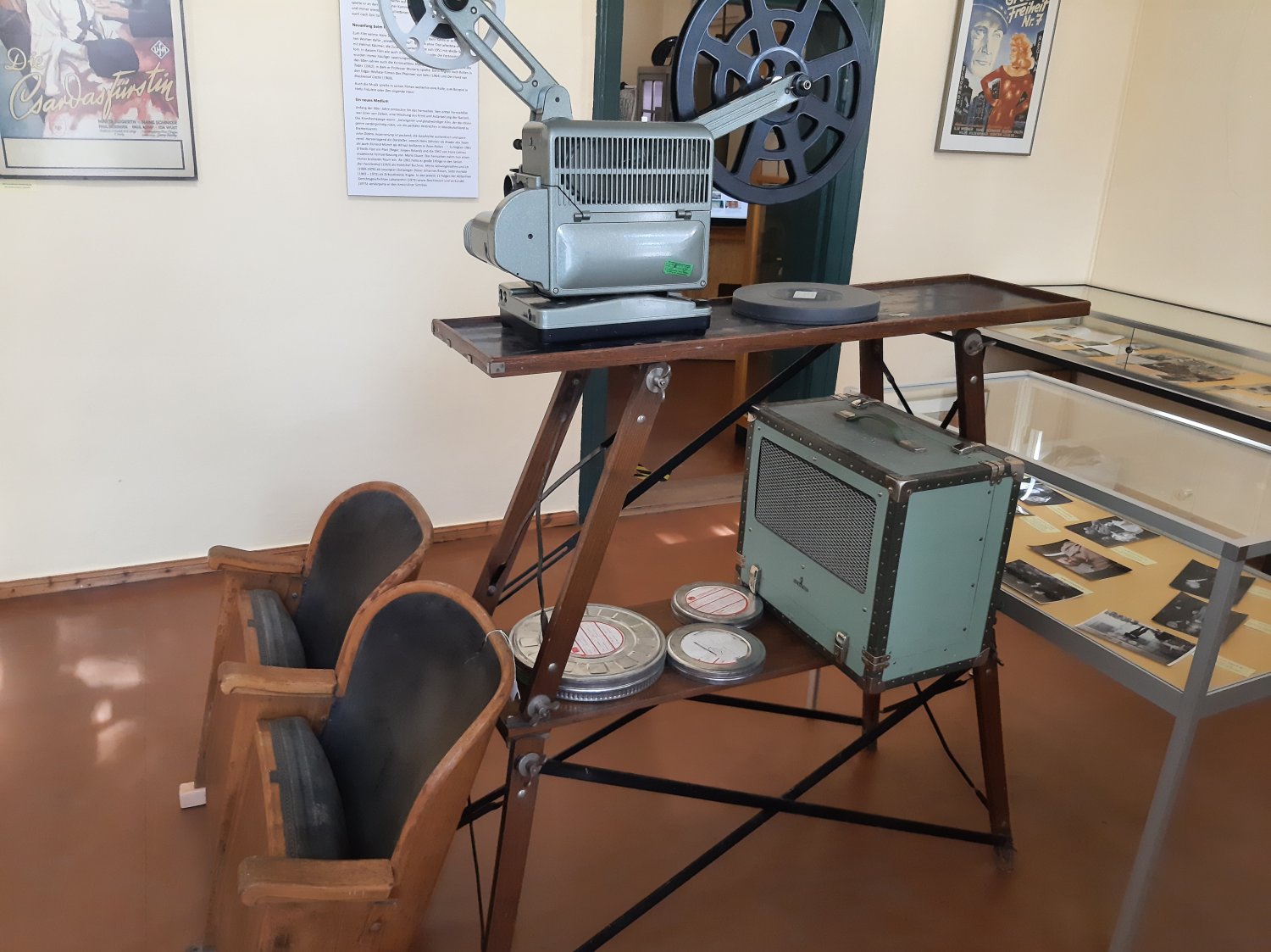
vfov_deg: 53.0
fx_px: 954
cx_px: 636
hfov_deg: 67.3
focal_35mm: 26
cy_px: 476
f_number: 1.7
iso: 200
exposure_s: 1/50
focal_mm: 3.93
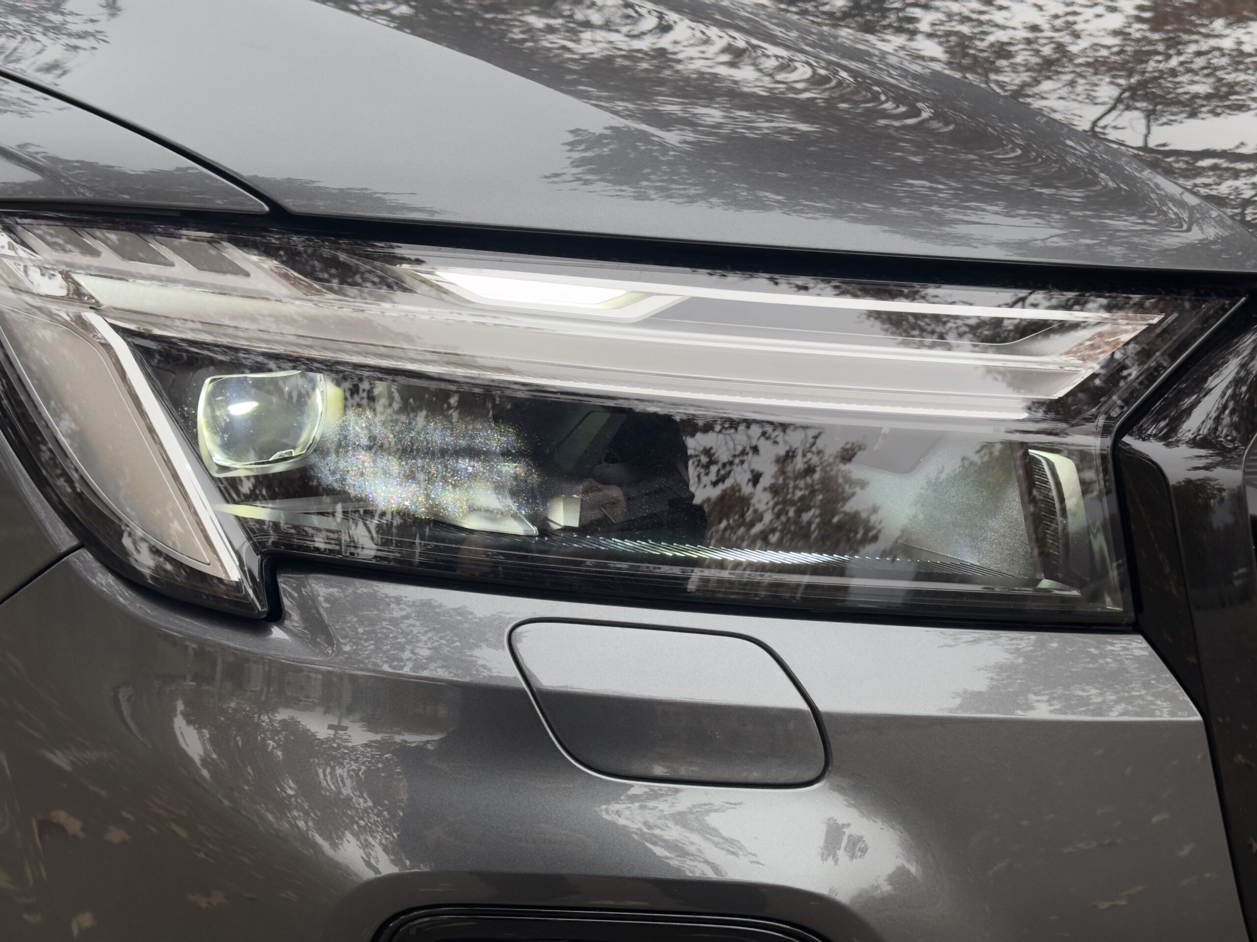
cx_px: 628
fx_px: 1743
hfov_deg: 39.7
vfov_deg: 30.3
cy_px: 471
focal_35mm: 48
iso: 64
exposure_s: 1/345
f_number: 1.78
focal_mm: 6.86
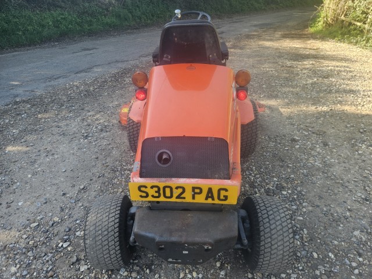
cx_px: 186
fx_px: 247
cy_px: 140
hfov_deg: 73.9
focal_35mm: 23
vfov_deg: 58.9
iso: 40
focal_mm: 5.4
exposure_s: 1/180
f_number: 1.8
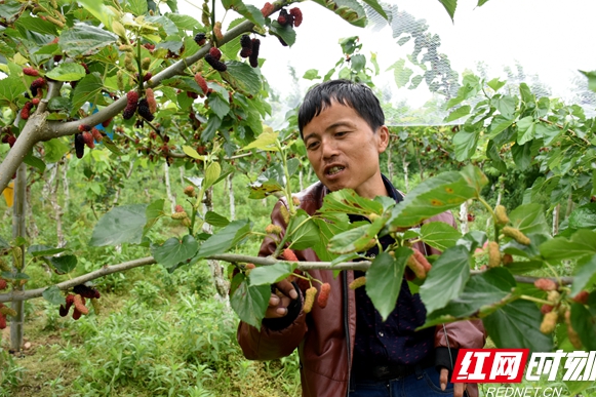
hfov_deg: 60.3
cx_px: 304
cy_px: 201
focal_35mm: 31
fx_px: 513
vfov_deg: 42.3
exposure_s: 1/800
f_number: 4.5
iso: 800
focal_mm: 20
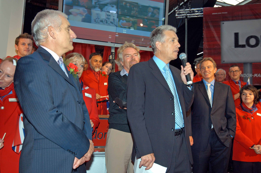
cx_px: 130
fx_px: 239
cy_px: 86
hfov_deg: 57.3
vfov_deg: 39.9
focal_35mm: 33
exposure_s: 1/60
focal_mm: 22
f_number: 5.6
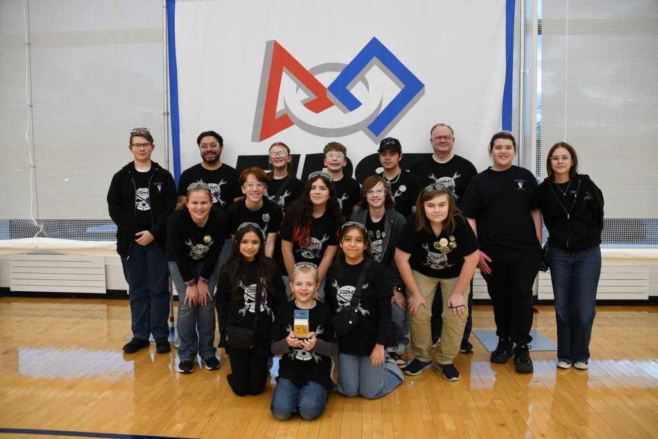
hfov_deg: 65.5
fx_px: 512
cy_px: 220
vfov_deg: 46.4
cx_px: 329
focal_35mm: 28
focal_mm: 28
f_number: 3.5
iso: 220
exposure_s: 1/30
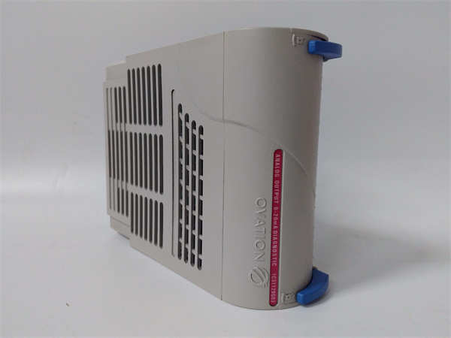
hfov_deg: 65.3
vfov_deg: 51.4
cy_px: 169
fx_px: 352
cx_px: 226
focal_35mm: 27
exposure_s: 1/33
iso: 331
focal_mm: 3.79
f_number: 2
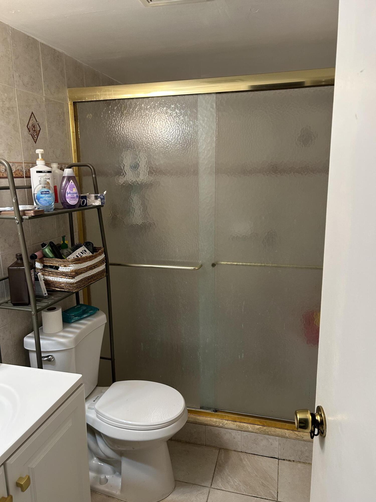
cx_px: 188
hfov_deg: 53.1
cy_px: 251
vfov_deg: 67.3
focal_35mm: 26
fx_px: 377
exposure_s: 1/60
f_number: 1.5
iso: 125
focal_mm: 5.7
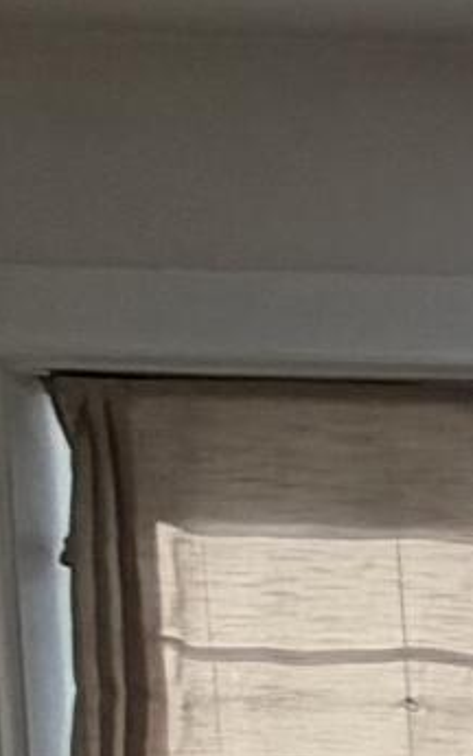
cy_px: 1144
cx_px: 3002
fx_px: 2657
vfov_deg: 15.0
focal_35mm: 129
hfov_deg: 4.9
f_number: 2.2
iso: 80
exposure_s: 1/120
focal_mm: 2.22
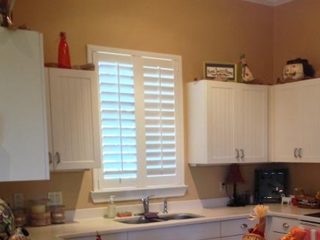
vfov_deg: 24.0
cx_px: 229
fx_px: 555
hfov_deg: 31.8
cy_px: 197
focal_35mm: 60
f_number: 2.4
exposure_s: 1/20
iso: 80
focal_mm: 4.12
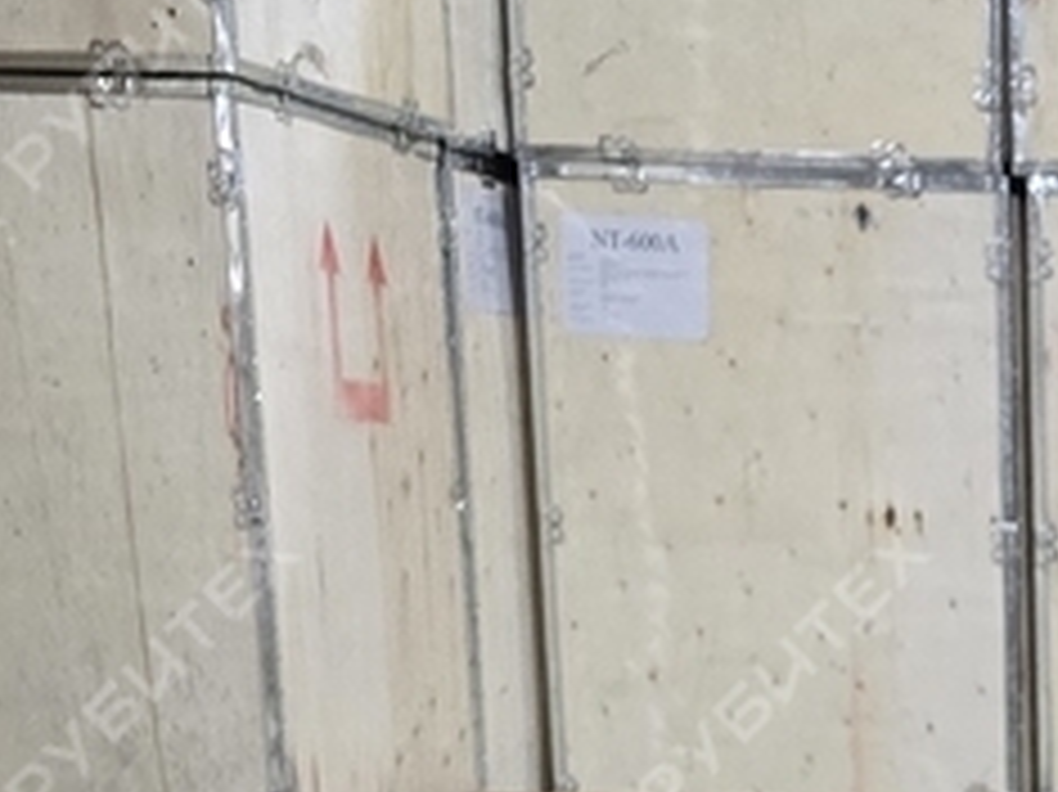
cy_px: 2250
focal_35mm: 141
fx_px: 4307
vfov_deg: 8.9
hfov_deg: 12.9
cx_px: 1774
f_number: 1.7
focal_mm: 6.3
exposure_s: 1/100
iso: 250
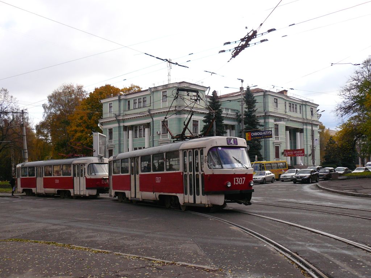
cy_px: 139
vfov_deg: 39.7
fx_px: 386
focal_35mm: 36
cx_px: 186
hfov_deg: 51.4
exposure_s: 1/1000
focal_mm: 6
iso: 200
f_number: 2.8
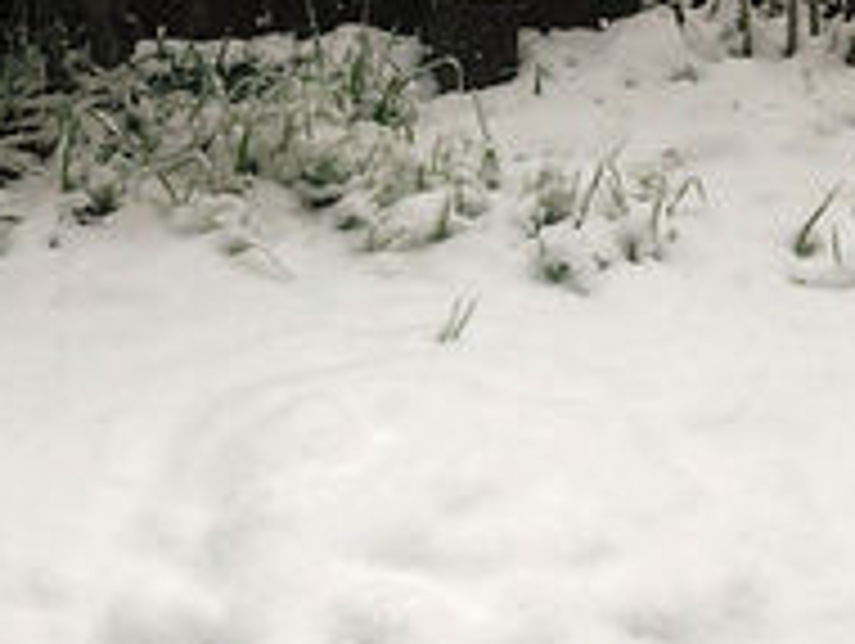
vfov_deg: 22.3
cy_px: -18
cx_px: 374
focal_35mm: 63
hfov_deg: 30.7
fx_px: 1558
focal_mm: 4.06
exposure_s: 1/277
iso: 40
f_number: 1.94
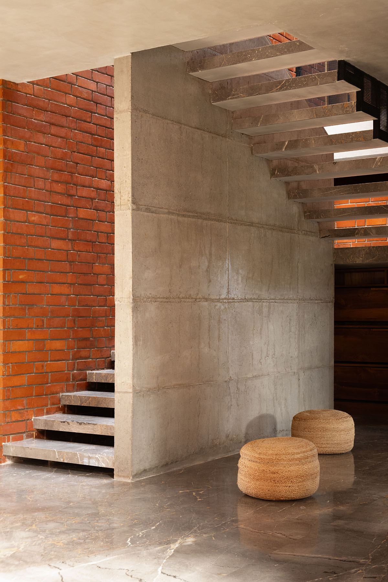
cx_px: 194
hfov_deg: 27.5
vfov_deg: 40.3
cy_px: 291
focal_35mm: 49
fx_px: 792
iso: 500
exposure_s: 1/1.25
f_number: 8
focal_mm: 49
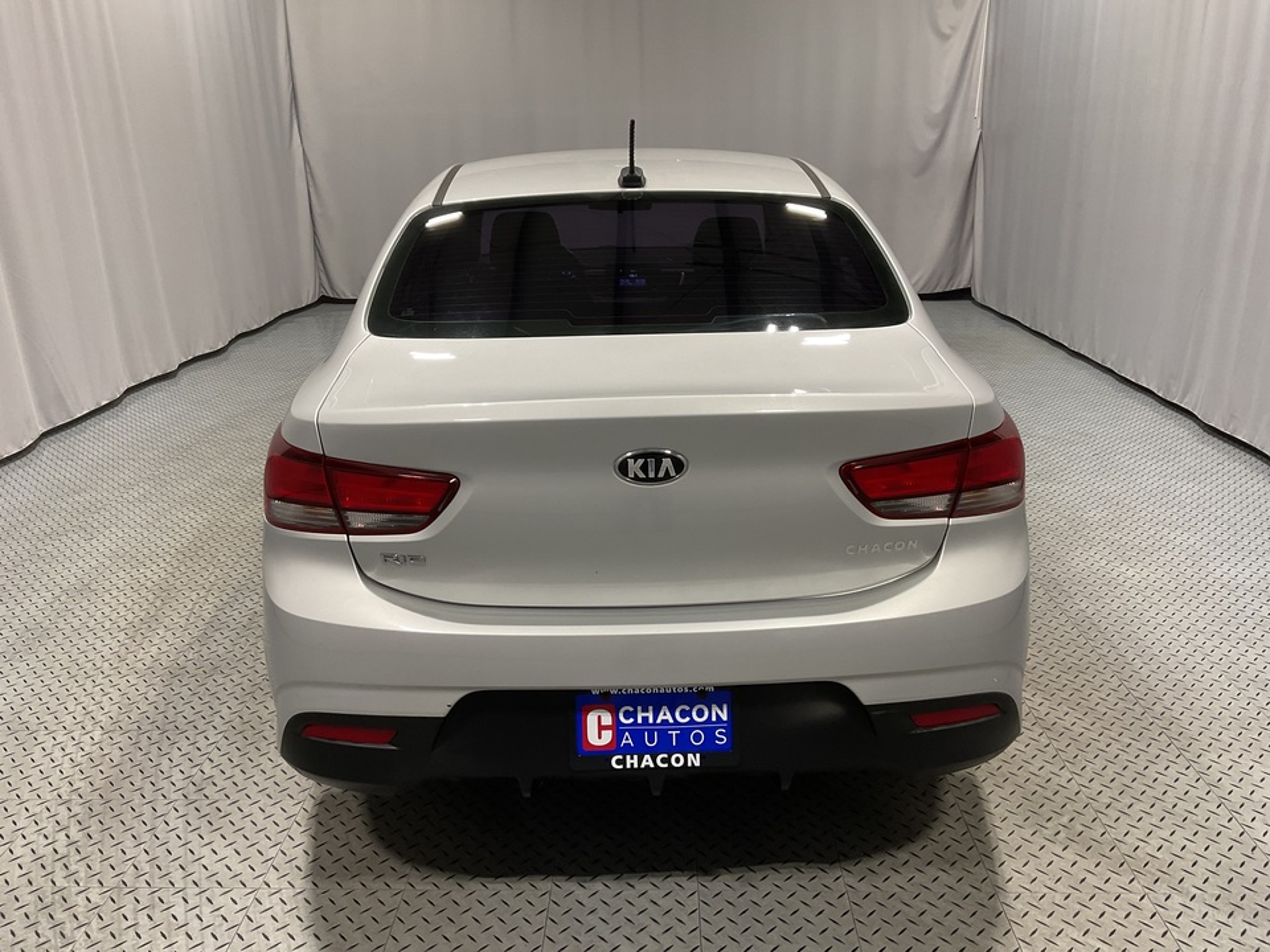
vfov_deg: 48.2
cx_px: 635
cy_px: 476
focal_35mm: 29
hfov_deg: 61.7
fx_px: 1064
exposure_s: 1/60
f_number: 1.8
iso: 40
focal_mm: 3
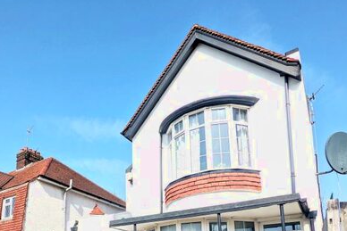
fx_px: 289
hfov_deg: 60.2
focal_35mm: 30
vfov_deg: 39.0
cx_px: 111
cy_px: 227
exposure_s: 1/2538
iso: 39
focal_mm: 2.22
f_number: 2.2
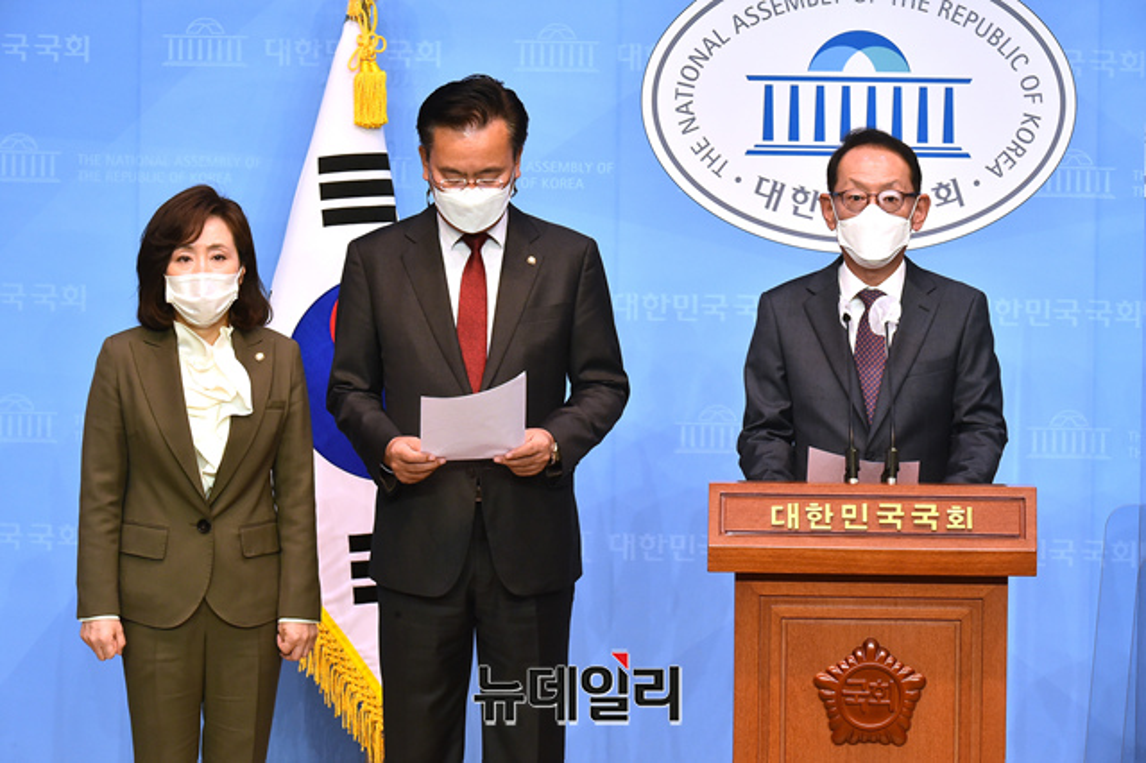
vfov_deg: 7.4
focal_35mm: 185
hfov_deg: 11.1
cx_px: 573
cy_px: 382
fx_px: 5886
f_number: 13
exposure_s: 1/250
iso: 2500
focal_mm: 185
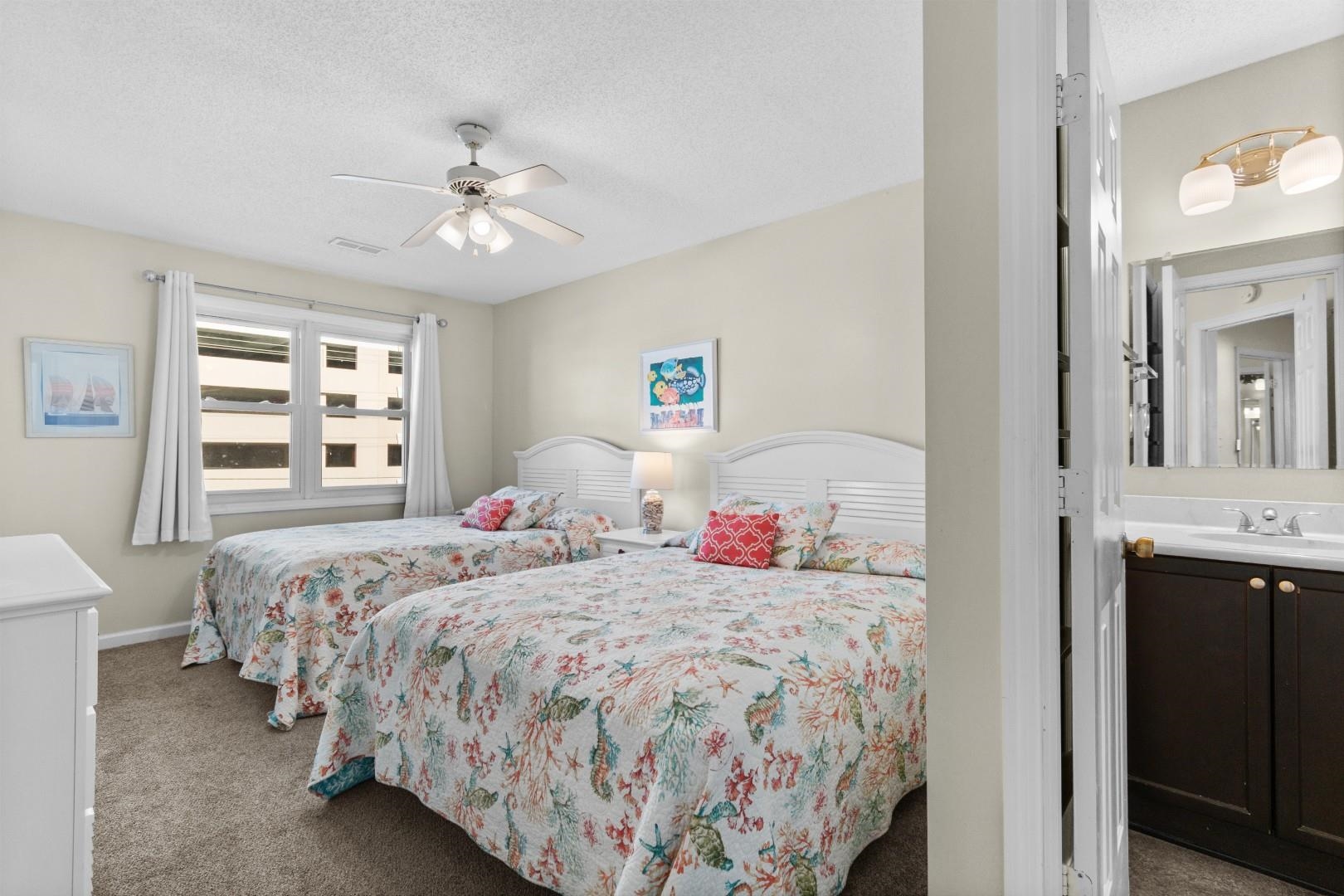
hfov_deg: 100.4
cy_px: 448
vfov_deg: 77.3
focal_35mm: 15
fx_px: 560
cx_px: 672
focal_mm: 10
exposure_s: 1/25
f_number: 4.5
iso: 100
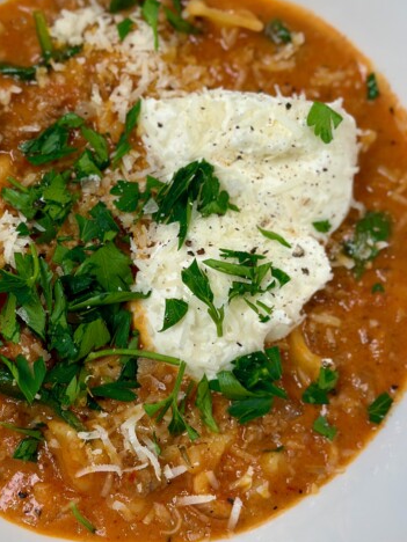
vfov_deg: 23.8
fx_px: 1285
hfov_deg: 18.0
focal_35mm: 82
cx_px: 143
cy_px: 232
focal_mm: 6.86
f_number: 1.78
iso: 80
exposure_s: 1/120
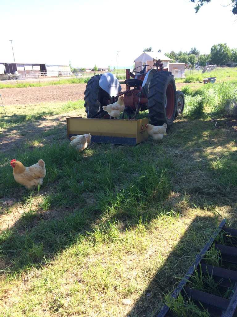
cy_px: 158
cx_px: 118
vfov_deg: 61.7
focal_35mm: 29
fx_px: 265
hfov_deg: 48.2
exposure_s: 1/446
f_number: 2.2
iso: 32
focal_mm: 4.15
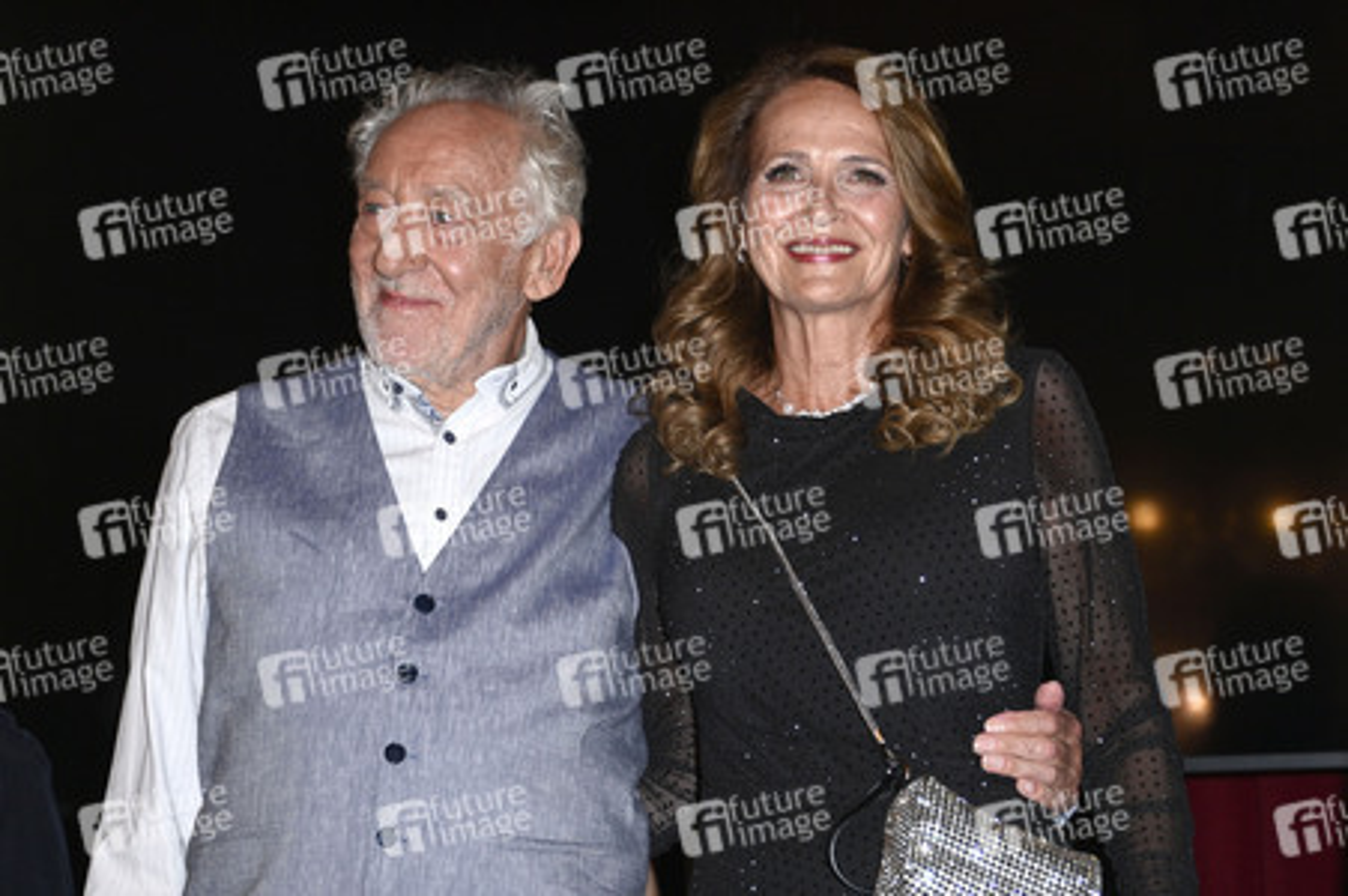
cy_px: 448
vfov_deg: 11.8
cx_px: 674
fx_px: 4340
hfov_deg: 17.7
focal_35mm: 116
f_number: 5.6
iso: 1000
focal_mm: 116
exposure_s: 1/200
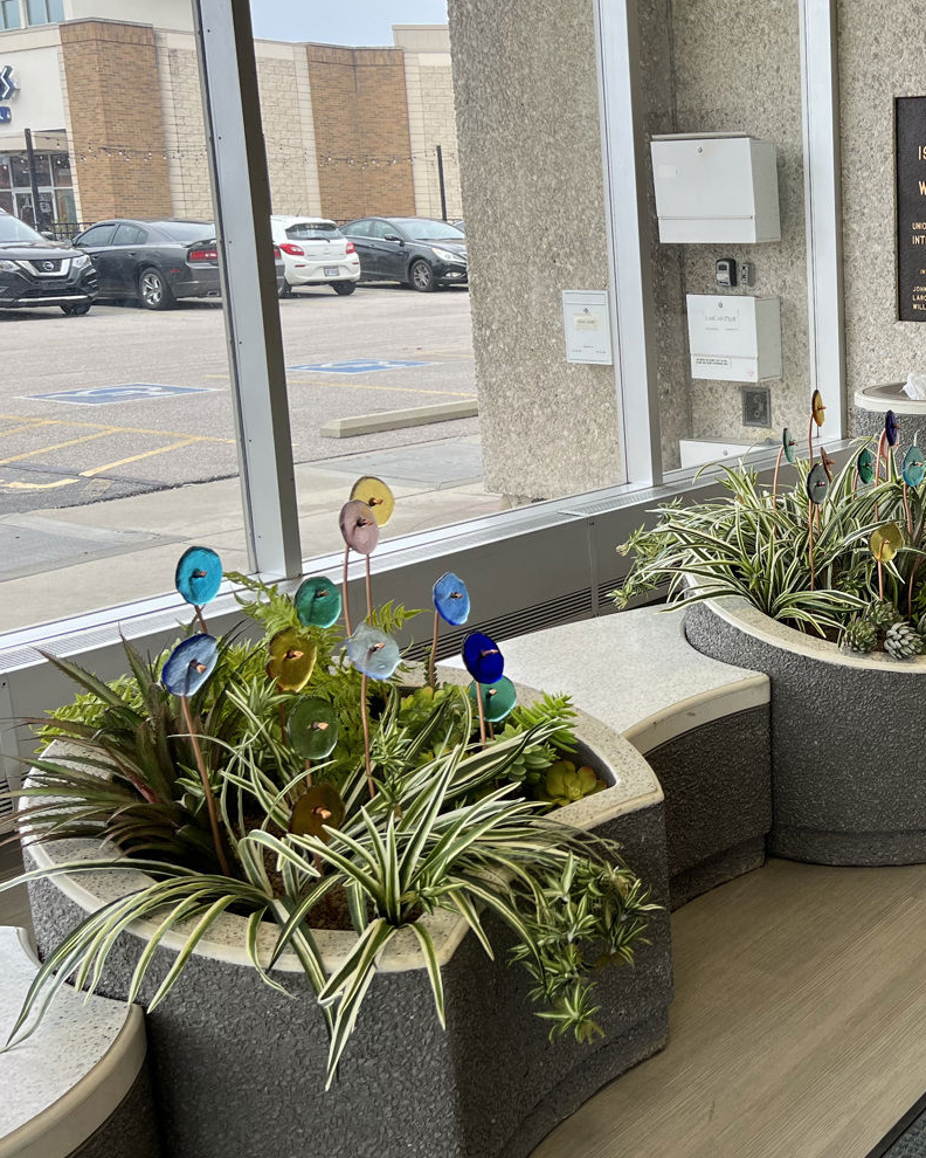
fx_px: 1405
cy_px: 475
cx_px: 919
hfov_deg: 33.5
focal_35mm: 41
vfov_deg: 44.6
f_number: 1.5
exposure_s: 1/312
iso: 50
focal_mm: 5.7
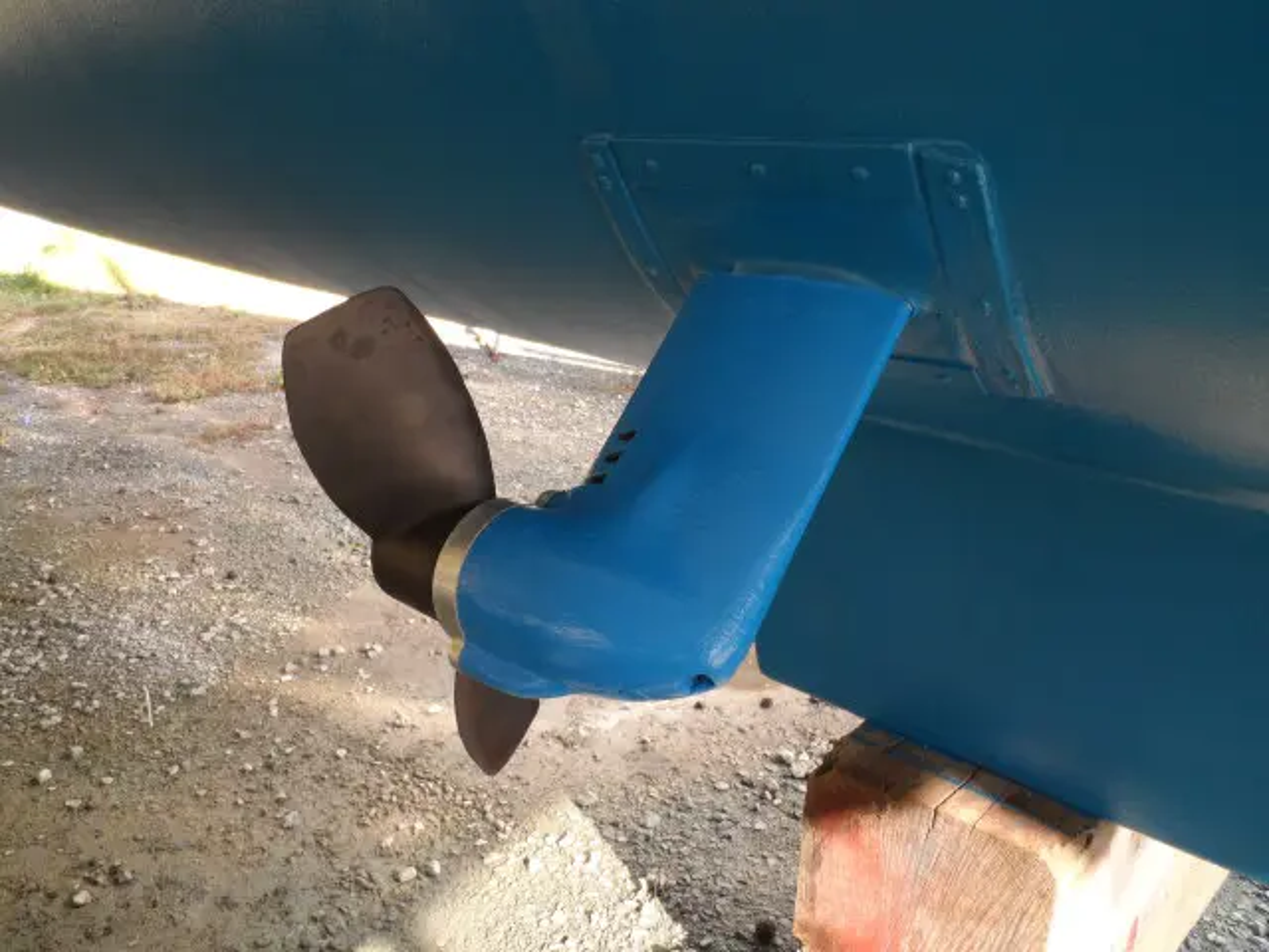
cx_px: 634
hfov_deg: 56.8
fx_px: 1173
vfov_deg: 44.2
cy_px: 476
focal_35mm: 32
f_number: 3.4
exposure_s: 1/45
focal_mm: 5.3
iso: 80
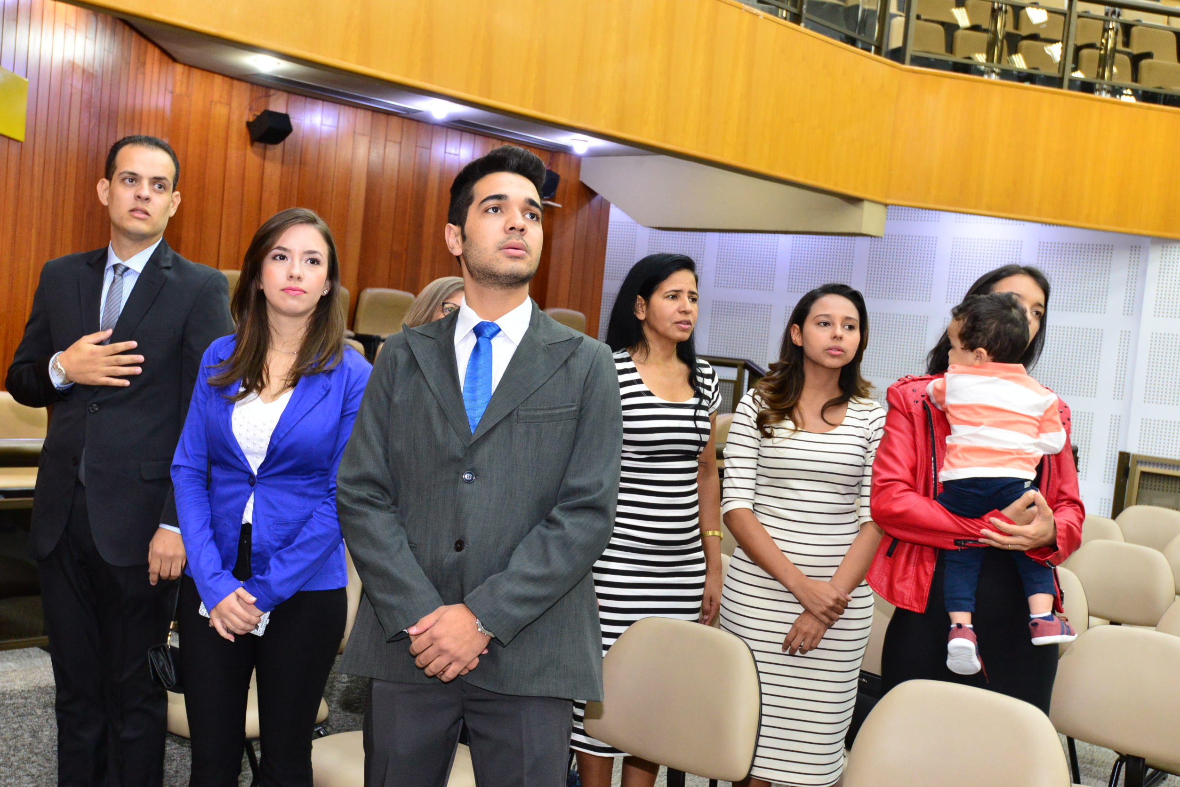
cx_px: 521
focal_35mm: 42
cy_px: 405
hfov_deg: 46.3
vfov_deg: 31.9
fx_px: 1377
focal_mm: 35
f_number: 5.6
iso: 2500
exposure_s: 1/60
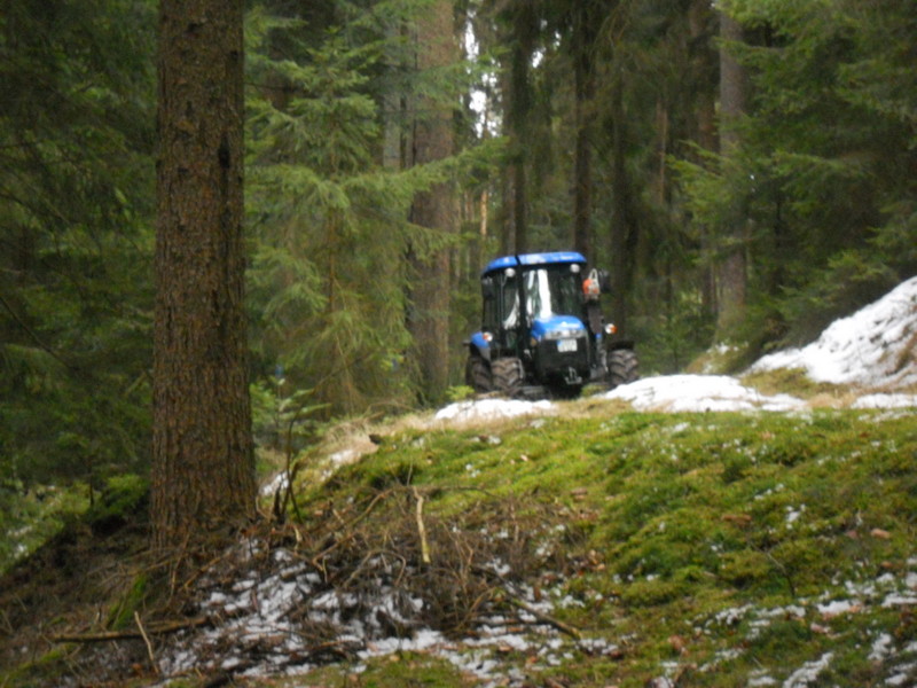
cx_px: 458
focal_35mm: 108
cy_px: 344
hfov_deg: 18.2
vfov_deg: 13.7
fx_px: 2861
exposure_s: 1/60
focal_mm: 19.6
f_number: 5.9
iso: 640
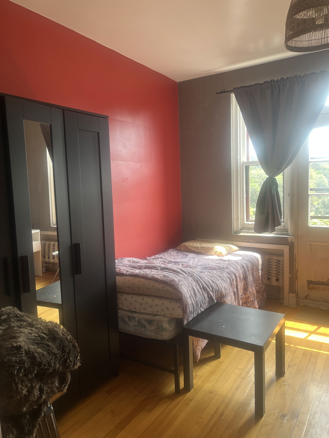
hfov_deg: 53.1
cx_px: 164
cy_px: 219
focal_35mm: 26
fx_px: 329
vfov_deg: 67.3
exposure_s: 1/121
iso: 64
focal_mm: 5.1
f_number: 1.6
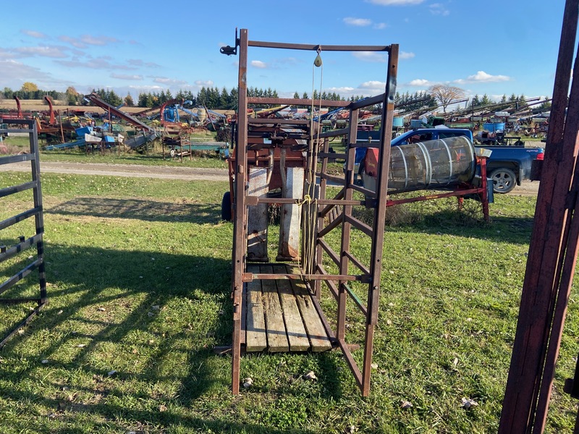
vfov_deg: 53.1
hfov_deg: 67.3
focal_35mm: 26
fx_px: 435
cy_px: 217
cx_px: 290
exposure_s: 1/1147
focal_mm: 4.25
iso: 32
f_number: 1.8
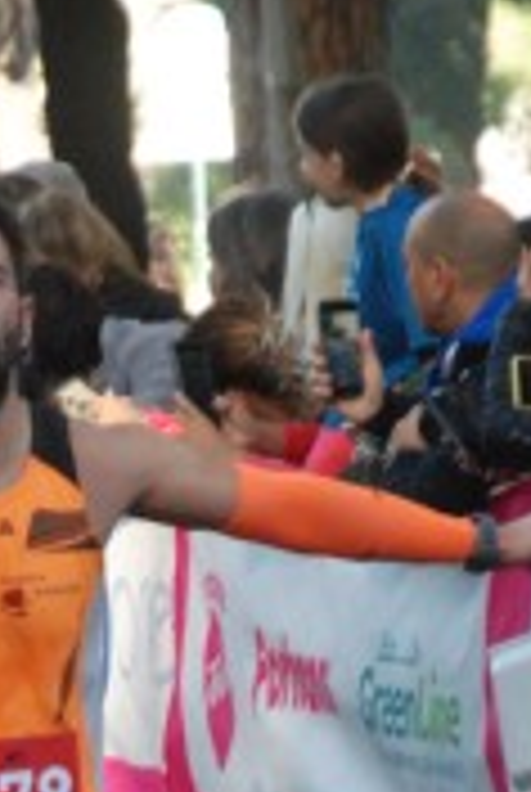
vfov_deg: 3.8
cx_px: 182
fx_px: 11827
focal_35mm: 537
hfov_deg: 2.6
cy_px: 954
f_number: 5.6
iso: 1000
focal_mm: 105
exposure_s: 1/250
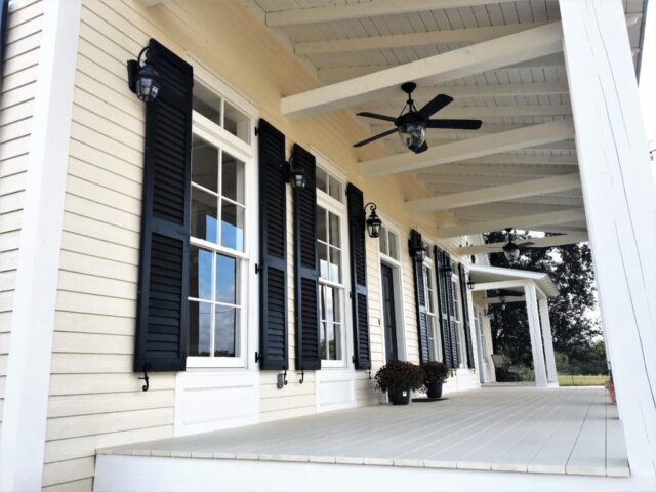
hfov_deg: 61.7
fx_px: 550
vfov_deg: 48.2
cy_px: 246
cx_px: 328
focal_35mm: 29
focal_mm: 4.15
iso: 25
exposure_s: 1/641
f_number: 2.2
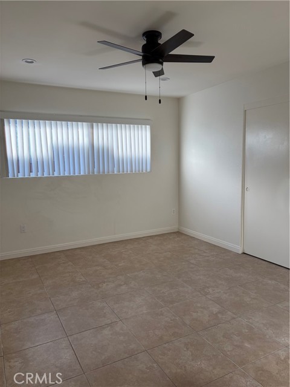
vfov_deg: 67.3
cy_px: 194
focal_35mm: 26
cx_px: 145
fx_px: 290
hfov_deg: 53.1
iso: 50
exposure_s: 1/177
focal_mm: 5.96
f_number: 1.6
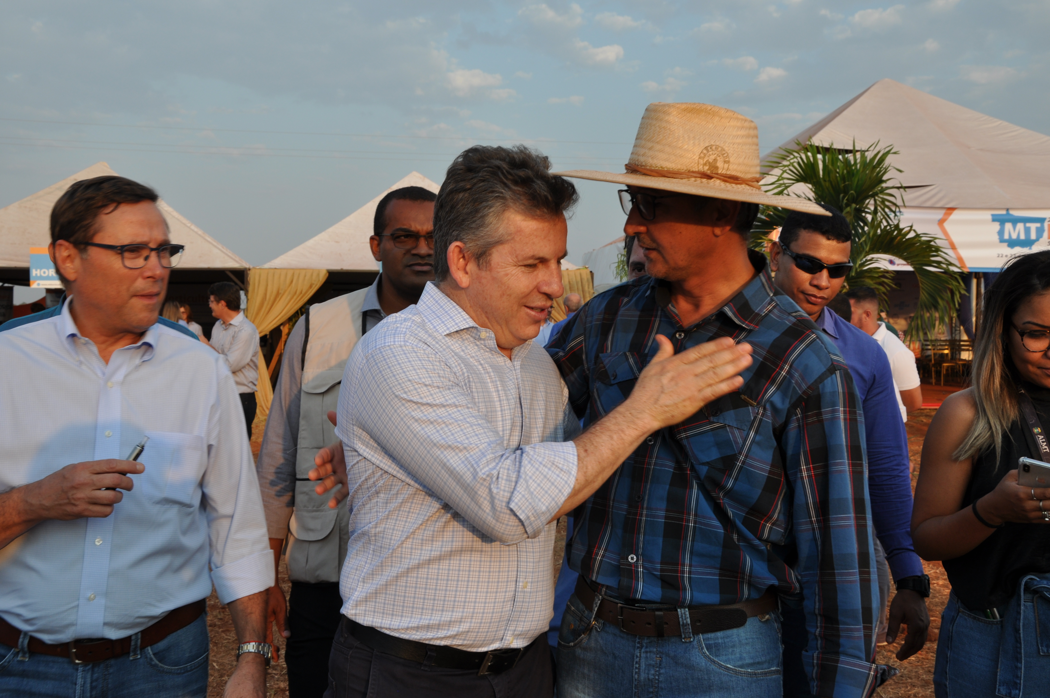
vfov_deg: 34.1
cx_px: 525
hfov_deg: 49.6
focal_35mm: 39
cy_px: 349
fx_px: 1136
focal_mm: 26
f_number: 10
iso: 200
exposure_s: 1/125
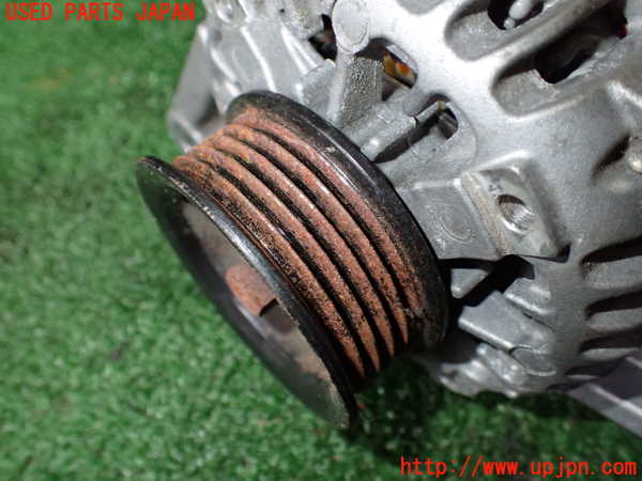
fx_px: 556
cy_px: 240
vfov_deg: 46.8
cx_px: 321
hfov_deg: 60.0
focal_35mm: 30
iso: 800
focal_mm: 5.4
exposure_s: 1/30
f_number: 6.3
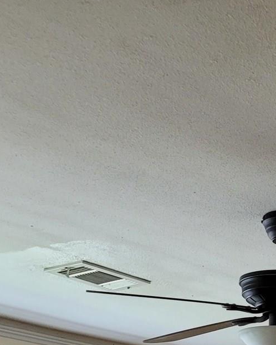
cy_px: 600
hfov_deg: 15.9
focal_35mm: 94
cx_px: 306
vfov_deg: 17.1
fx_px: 959
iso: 200
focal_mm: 5.4
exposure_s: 1/120
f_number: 1.8
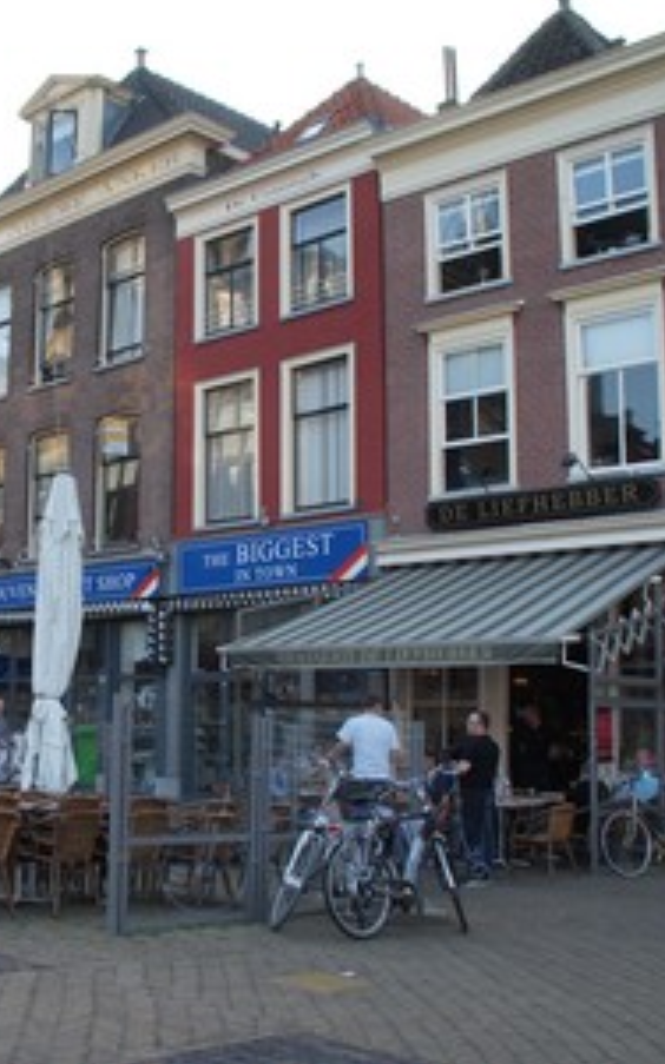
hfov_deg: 29.9
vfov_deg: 47.2
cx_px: 138
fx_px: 1218
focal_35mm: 42
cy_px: 528
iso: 100
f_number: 5.6
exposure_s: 1/80
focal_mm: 18
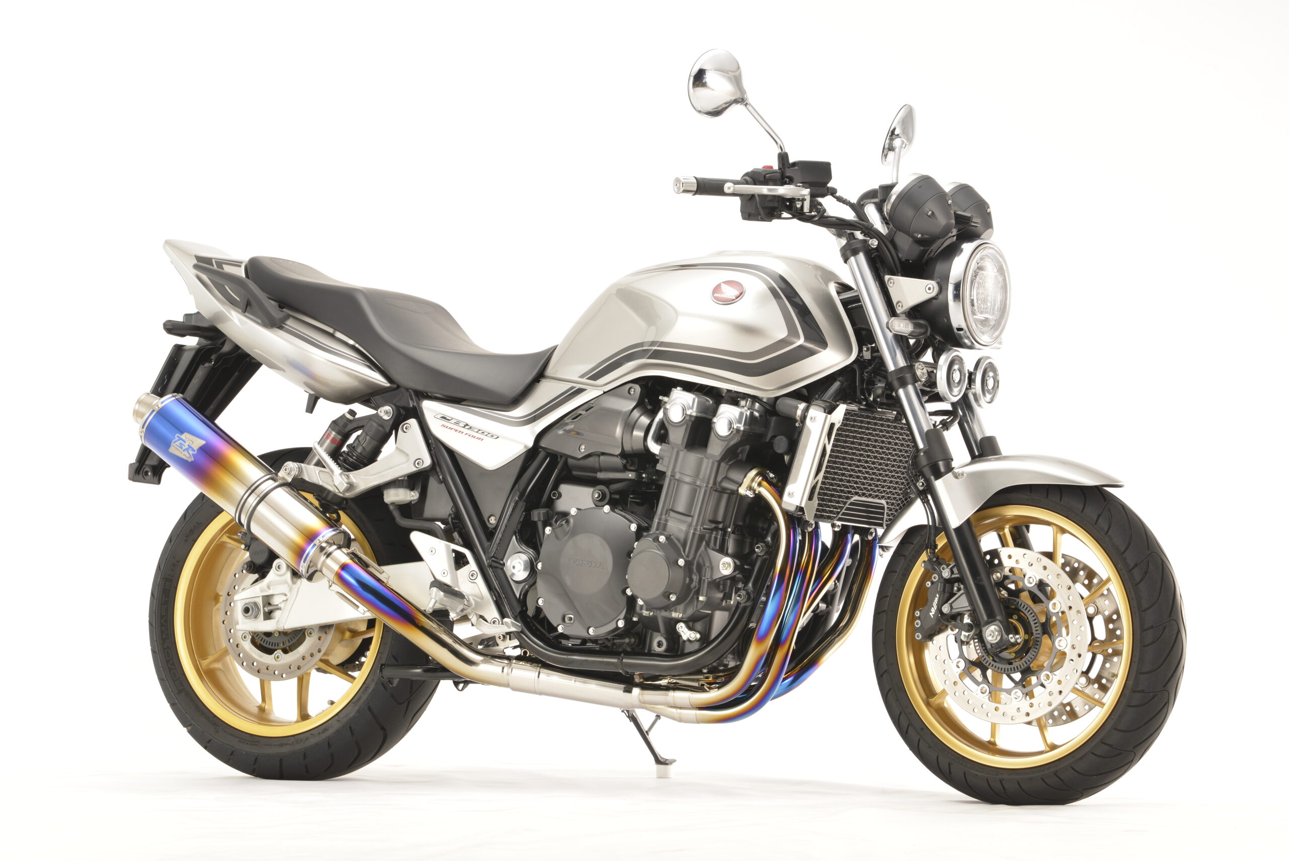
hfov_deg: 12.1
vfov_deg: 8.1
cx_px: 644
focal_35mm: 170
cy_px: 430
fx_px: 6089
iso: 400
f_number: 11
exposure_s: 1/160
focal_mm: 170
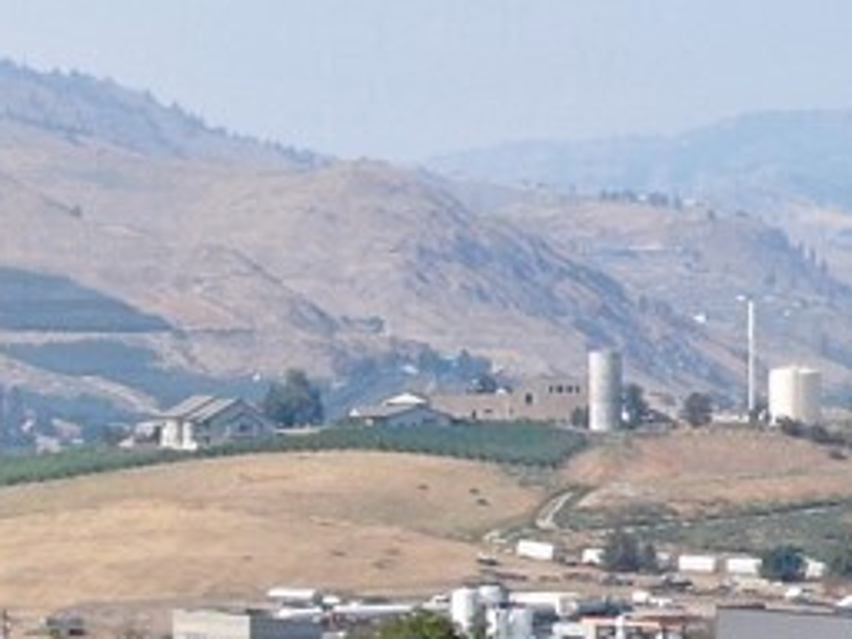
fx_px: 5070
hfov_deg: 9.0
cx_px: 1694
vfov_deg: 7.2
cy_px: 529
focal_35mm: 206
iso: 100
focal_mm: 5.69
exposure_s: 1/800
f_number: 3.2
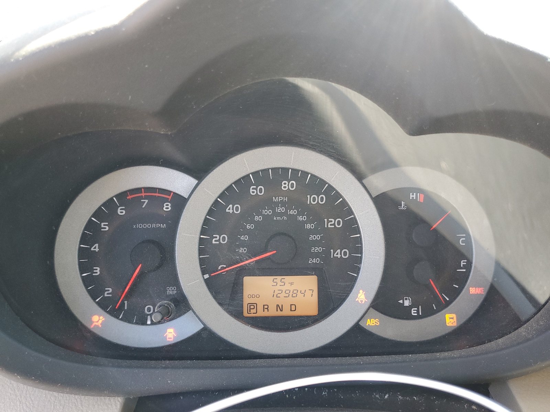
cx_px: 275
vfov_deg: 53.1
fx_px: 413
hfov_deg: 67.3
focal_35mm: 26
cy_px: 206
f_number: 1.5
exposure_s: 1/120
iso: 81
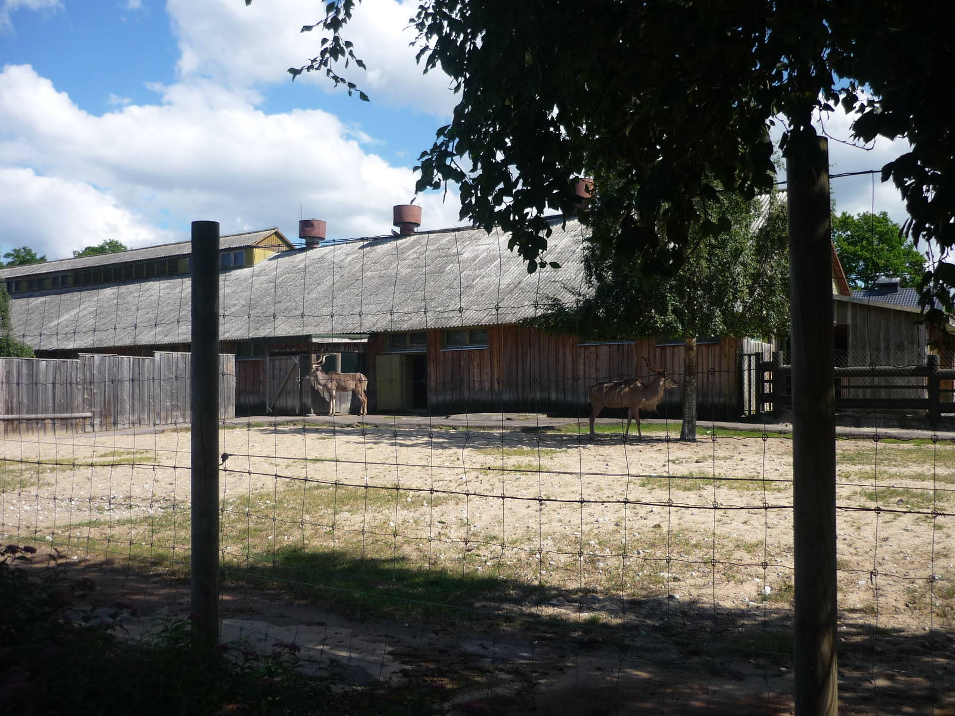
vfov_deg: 42.9
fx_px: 910
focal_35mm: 33
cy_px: 358
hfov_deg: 55.4
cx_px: 478
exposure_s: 1/160
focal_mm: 5.5
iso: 100
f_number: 8
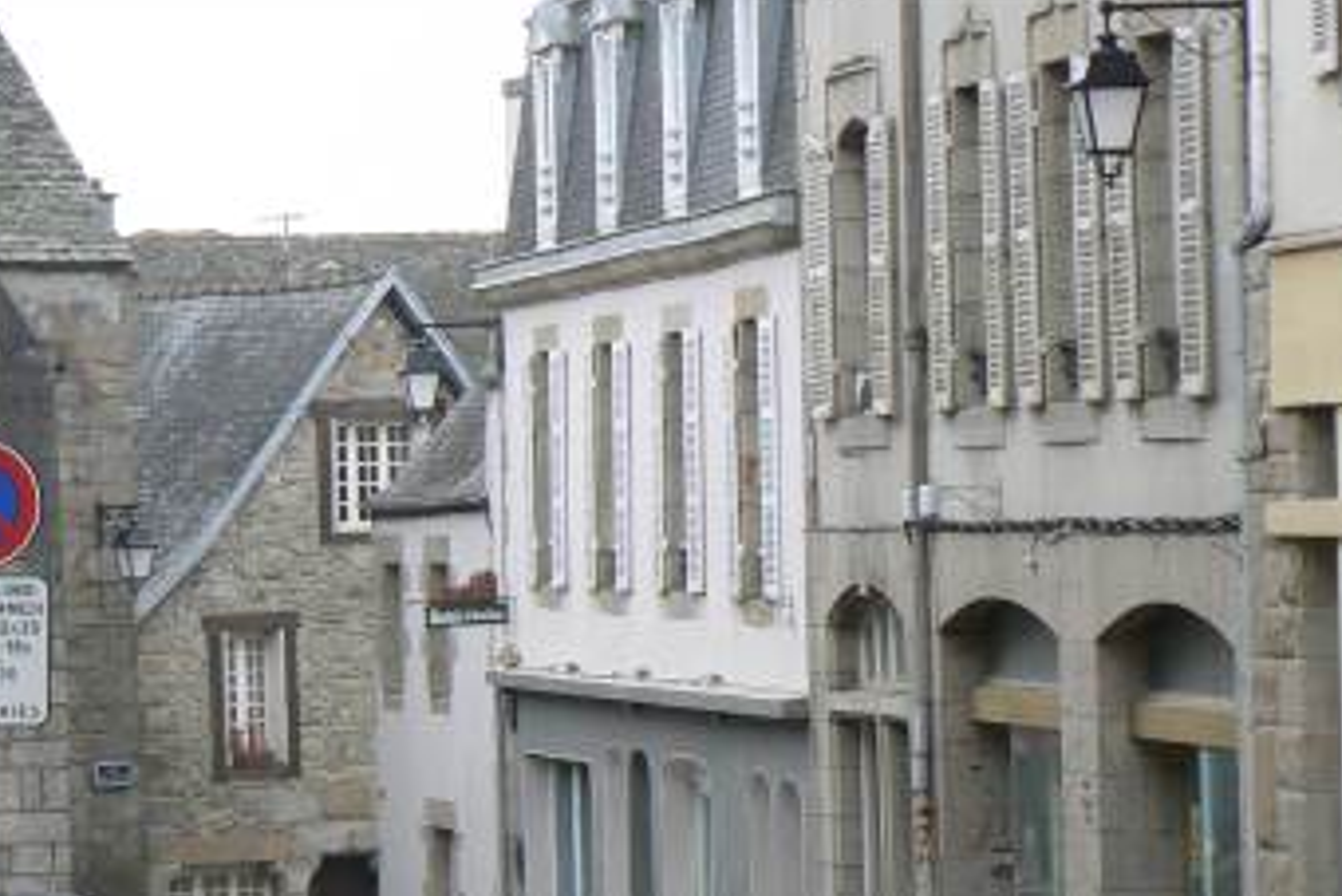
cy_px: 738
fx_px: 7458
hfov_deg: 10.2
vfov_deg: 6.9
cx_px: 249
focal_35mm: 200
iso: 80
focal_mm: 18.2
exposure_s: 1/50
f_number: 3.6
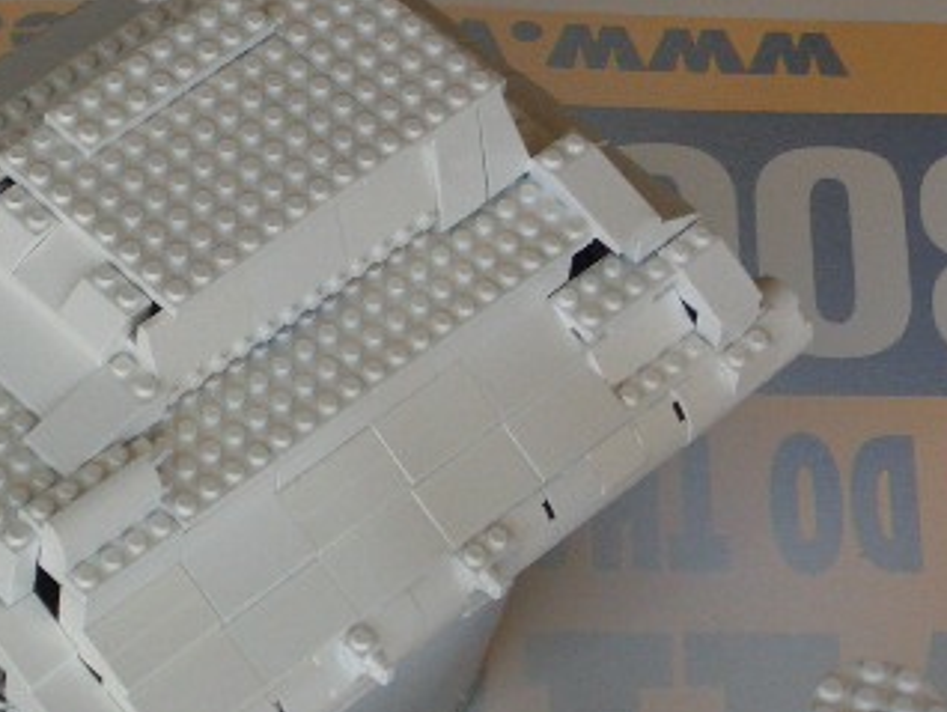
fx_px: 4846
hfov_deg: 11.2
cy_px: 185
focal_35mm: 177
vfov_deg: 8.4
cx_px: 363
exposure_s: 1/125
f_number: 4.4
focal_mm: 14.6
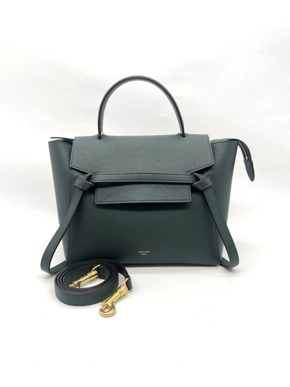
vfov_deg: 65.3
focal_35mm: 27
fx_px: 301
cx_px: 145
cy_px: 193
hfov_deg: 51.4
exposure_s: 1/149
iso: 32
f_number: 1.5
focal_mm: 5.7
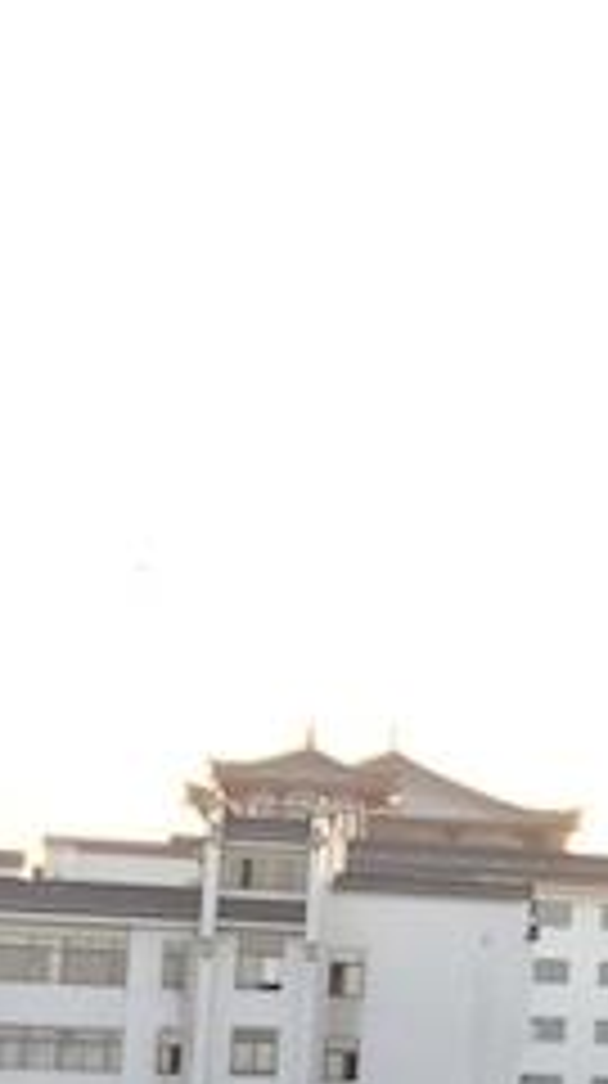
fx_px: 4025
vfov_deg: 15.1
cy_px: 1039
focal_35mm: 140
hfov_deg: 6.9
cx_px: 2313
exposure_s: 1/125
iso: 32
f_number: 2.2
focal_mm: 4.15
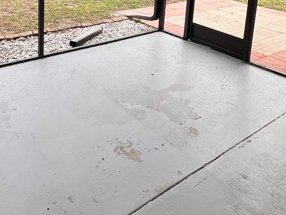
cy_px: -13
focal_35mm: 36
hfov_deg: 51.3
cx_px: 128
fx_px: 297
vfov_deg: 34.9
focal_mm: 1.57
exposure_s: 1/142
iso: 32
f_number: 1.8
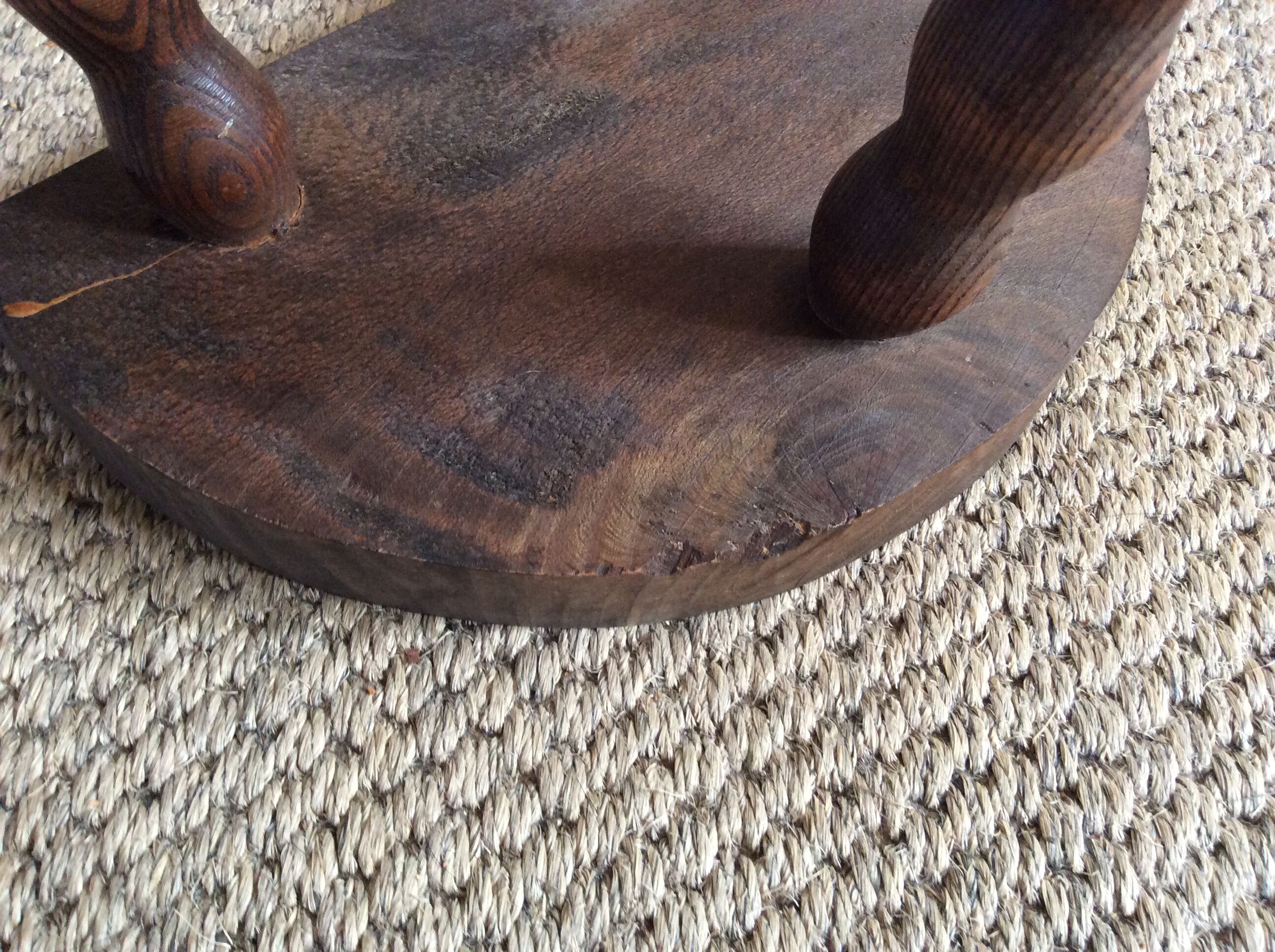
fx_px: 1177
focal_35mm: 32
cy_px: 476
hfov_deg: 56.9
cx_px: 638
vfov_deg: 44.1
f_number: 2.4
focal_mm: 3.3
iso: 125
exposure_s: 1/25
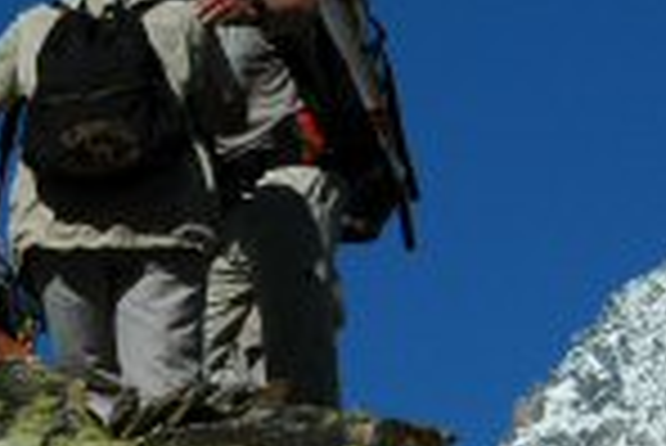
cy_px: 194
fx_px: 8611
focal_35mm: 465
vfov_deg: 3.0
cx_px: 450
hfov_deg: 4.4
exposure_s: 1/400
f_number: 13
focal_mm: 92
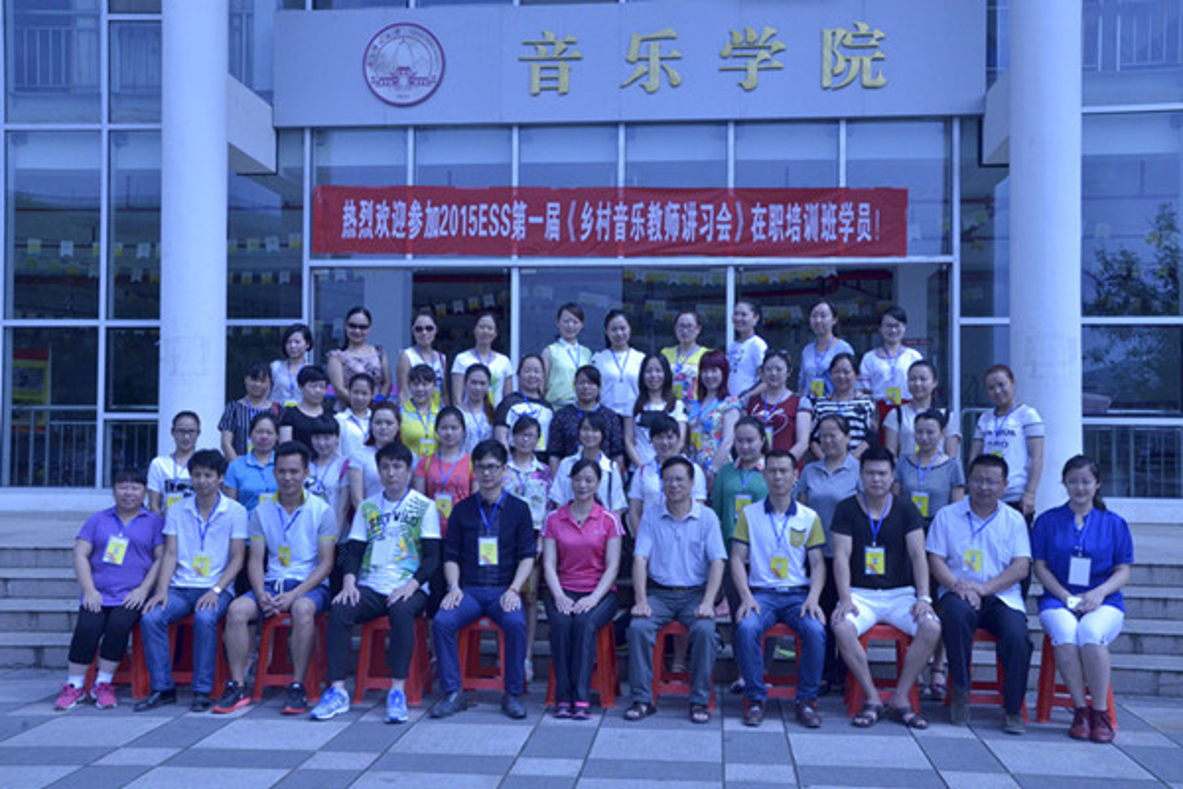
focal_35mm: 38
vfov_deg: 35.5
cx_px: 592
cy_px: 394
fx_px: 1232
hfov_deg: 51.3
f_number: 16
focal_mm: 25
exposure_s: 1/1000
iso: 1100
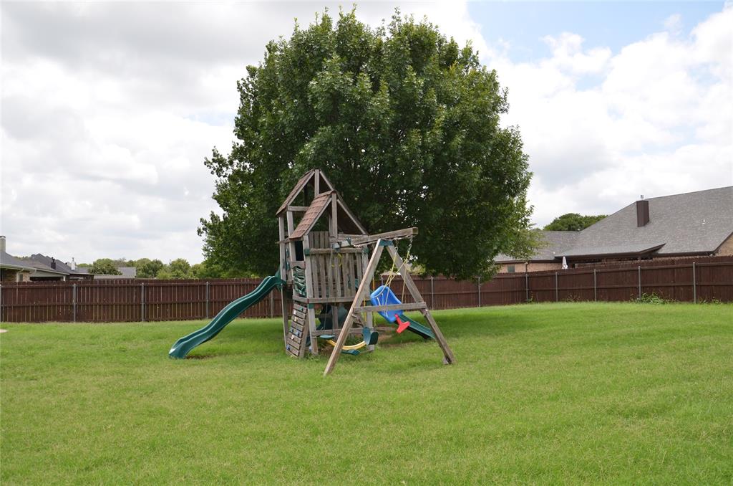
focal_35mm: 32
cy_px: 243
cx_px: 366
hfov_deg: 59.6
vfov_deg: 41.5
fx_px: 640
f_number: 7.1
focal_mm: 21
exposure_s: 1/250
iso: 100
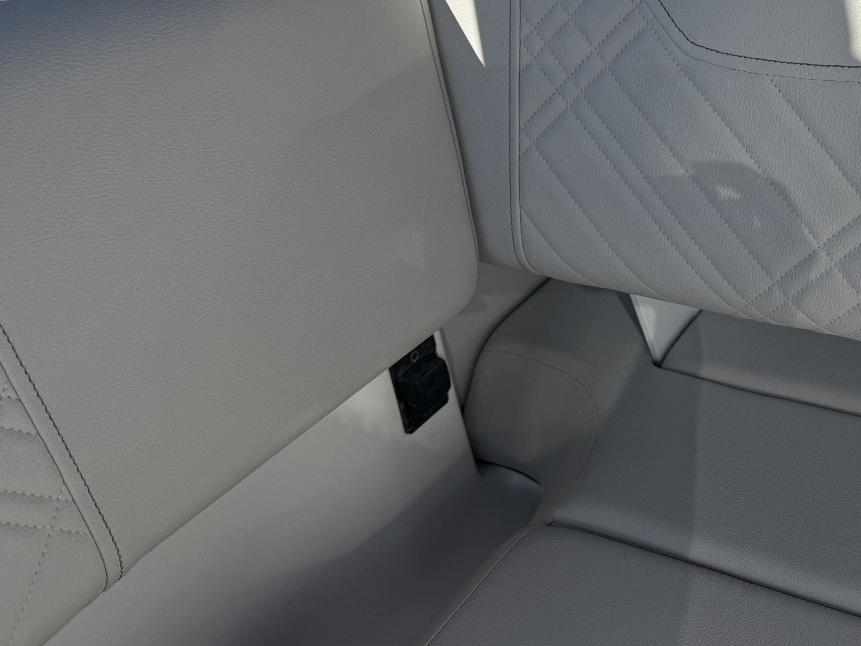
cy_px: 202
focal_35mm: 41
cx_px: 694
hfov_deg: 43.5
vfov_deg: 34.7
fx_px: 1020
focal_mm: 6.76
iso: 80
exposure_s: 1/8130
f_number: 1.78
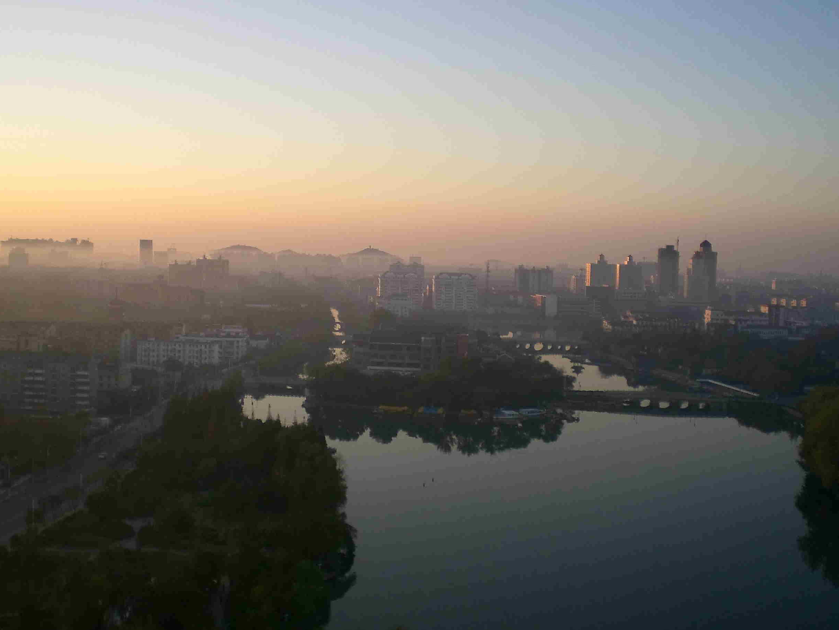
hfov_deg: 42.9
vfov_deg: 32.8
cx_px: 396
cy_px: 279
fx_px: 1066
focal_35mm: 44
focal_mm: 6.3
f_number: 3.1
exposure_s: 1/320
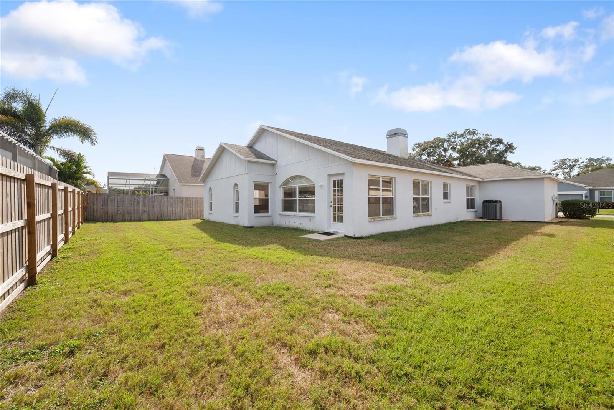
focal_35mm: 14
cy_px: 205
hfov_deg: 104.2
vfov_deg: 81.2
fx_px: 239
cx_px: 307
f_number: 6.3
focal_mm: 14
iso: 250
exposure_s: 1/125
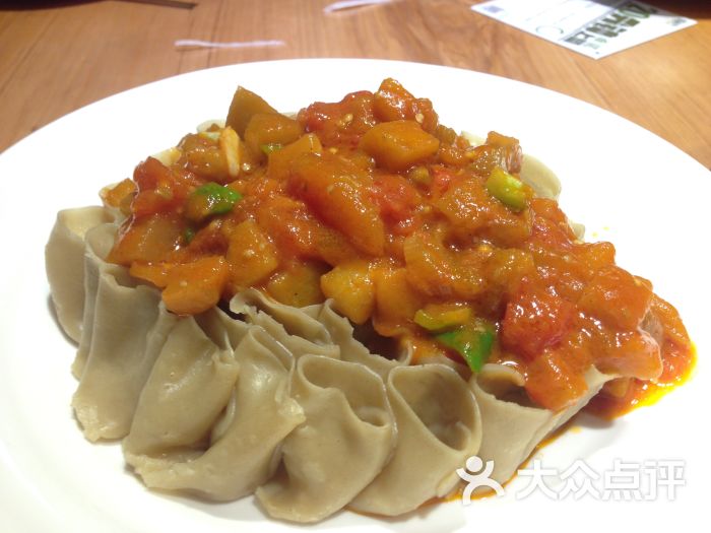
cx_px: 356
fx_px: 678
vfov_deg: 42.9
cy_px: 266
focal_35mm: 33
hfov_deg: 55.4
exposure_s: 1/40
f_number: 2.4
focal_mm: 4.12
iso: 64
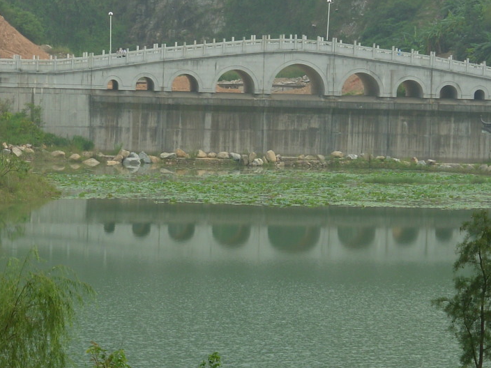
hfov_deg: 12.1
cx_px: 286
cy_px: 171
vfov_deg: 9.1
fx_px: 2312
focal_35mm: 163
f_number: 4.2
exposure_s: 1/406
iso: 50
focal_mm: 18.6
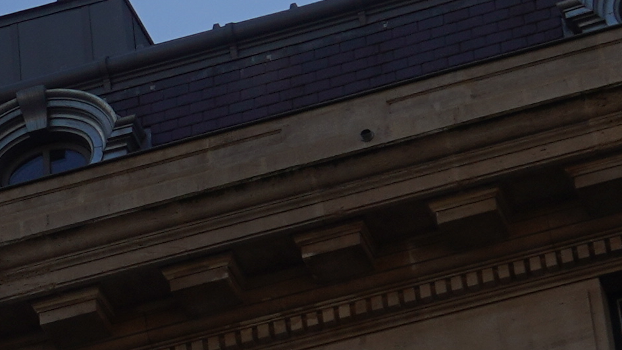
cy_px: 230
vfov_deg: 4.9
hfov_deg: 8.5
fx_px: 4108
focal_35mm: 249
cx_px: -251
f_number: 6.3
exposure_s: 1/400
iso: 100
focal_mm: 24
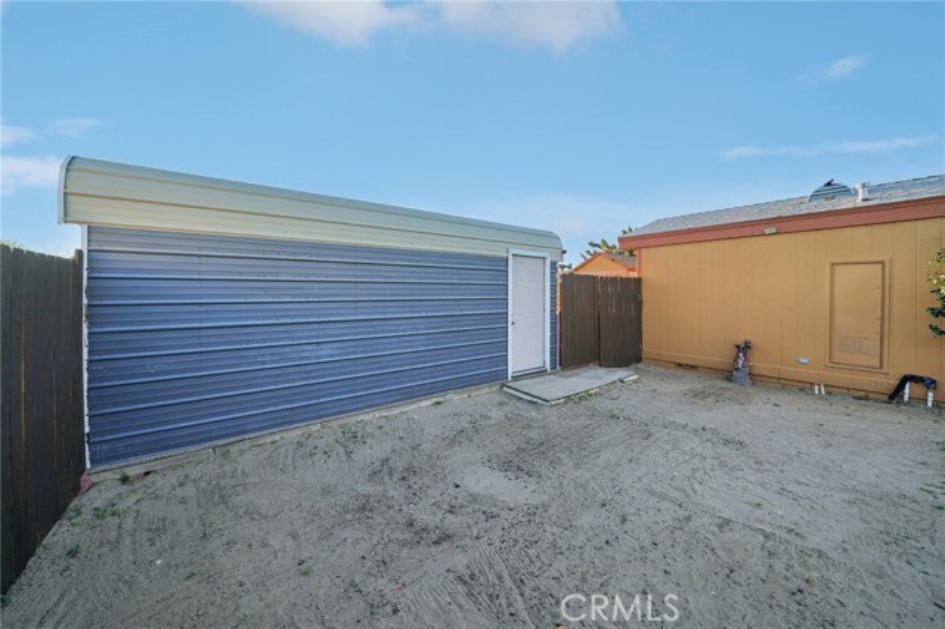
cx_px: 472
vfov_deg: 89.9
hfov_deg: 112.6
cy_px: 314
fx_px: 315
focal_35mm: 12
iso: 100
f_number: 9
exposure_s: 1/40
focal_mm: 12
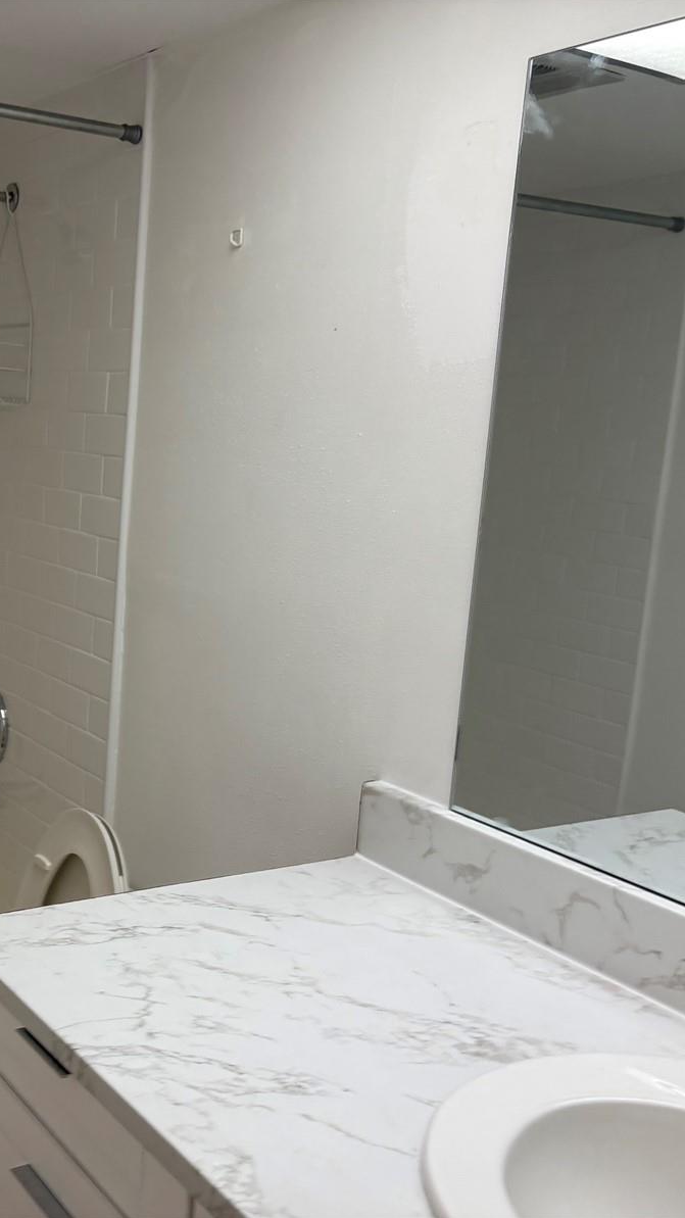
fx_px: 1227
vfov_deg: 52.8
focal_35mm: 38
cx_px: 65
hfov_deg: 29.8
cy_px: 608
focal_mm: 5.96
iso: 100
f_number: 1.6
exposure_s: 1/60
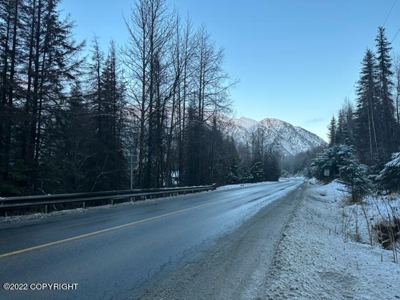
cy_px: 150
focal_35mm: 24
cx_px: 200
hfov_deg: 71.6
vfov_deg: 56.8
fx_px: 277
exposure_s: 1/268
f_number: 1.78
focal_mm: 6.86
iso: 80
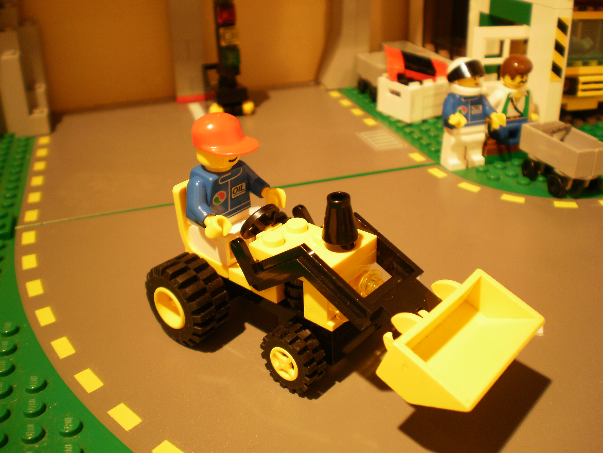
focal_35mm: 36
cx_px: 302
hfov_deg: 51.4
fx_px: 627
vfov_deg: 39.7
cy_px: 226
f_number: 3.1
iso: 125
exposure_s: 1/3
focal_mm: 6.3
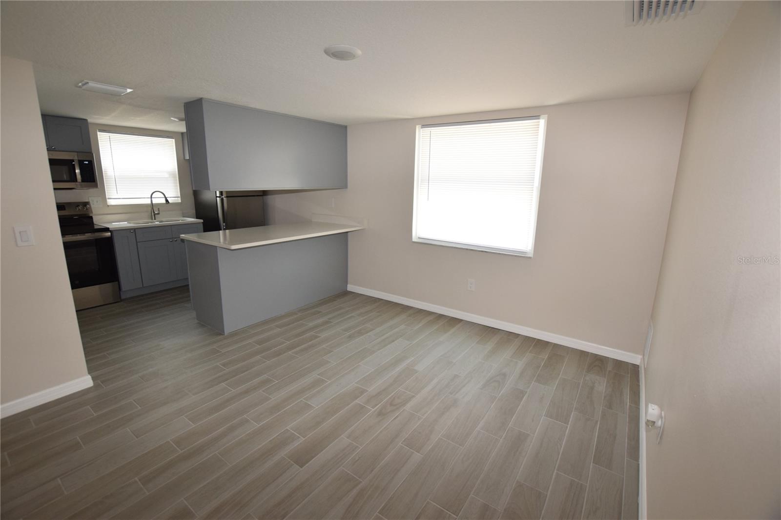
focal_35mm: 15
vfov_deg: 77.3
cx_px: 390
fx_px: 325
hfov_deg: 100.4
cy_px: 260
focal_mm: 10
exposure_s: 1/100
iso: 800
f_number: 5
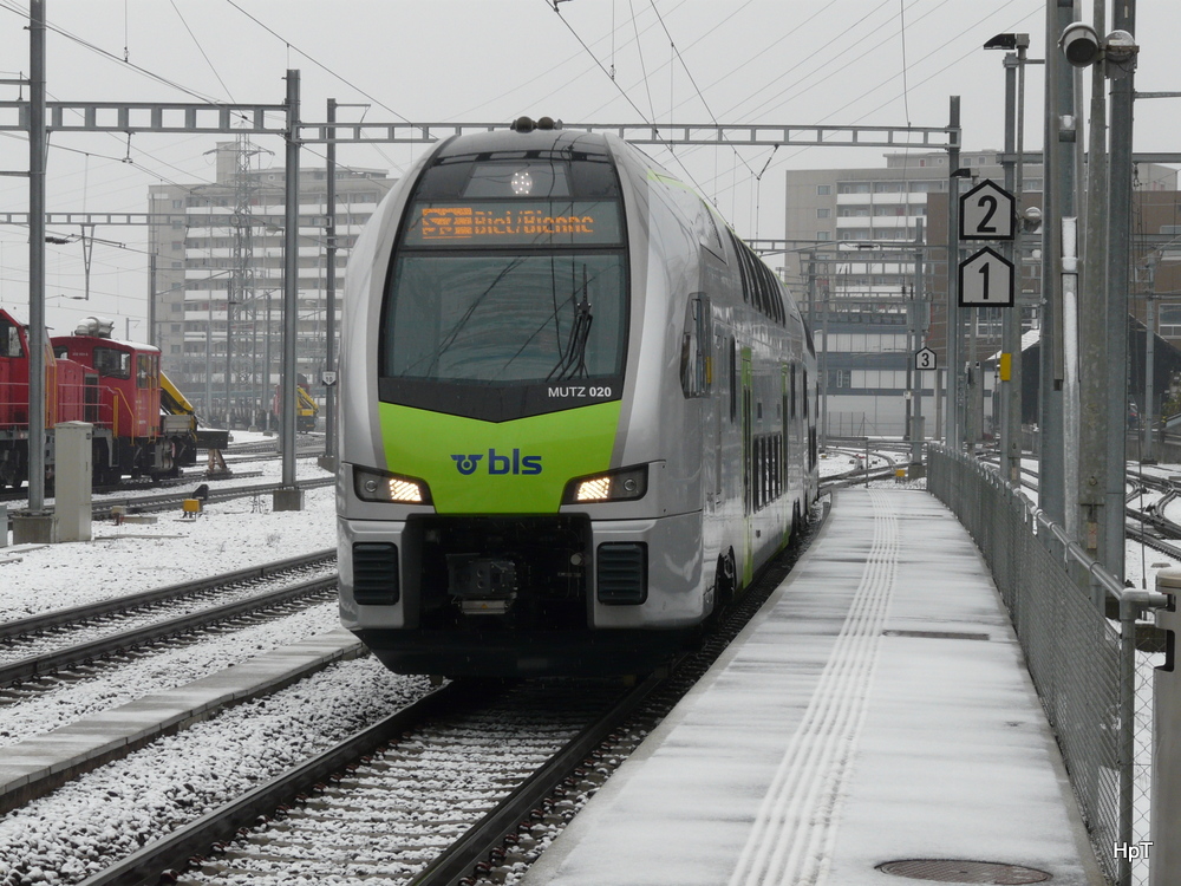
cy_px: 443
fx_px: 3446
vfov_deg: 14.6
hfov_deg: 19.4
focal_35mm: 101
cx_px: 590
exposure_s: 1/200
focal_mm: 16.6
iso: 100
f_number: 5.6
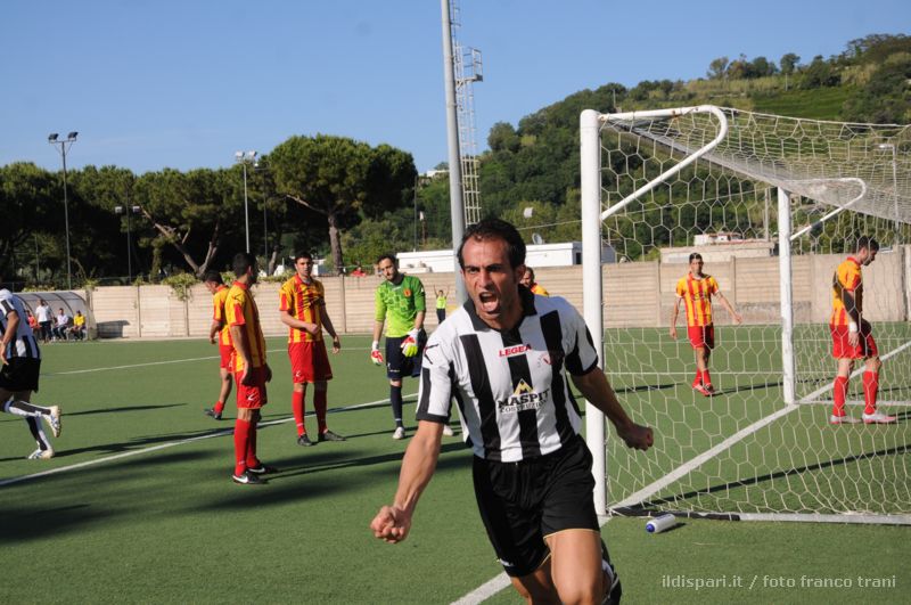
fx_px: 1327
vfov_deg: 25.7
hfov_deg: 37.9
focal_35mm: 52
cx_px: 456
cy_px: 302
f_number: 7.1
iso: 320
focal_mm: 35
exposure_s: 1/1250
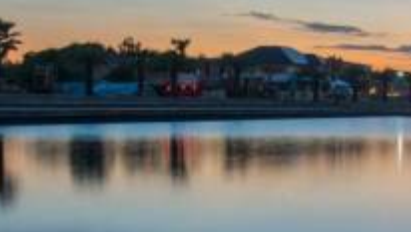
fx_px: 1166
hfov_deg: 19.0
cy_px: 192
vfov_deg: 11.3
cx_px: 481
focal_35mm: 107
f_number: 8
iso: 200
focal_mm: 35
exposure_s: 8
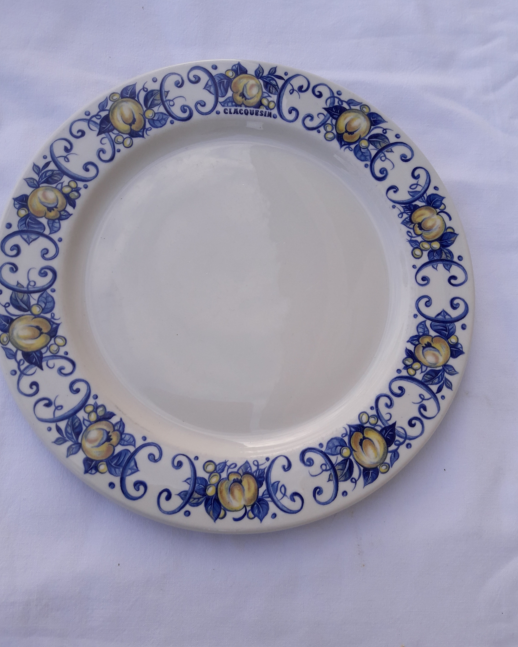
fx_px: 575
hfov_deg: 48.5
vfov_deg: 58.8
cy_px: 311
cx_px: 257
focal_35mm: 30
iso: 40
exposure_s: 1/421
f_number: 1.9
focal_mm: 3.7
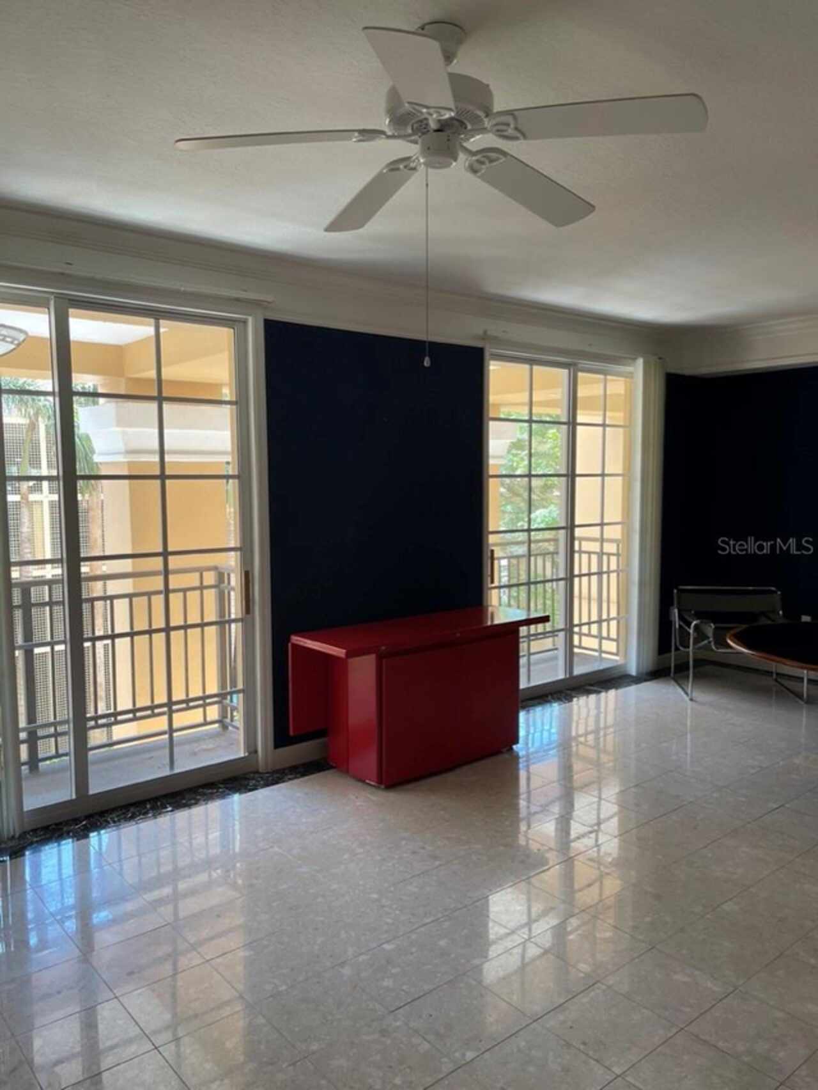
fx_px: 787
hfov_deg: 54.9
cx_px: 409
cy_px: 545
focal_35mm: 25
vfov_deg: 69.4
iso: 50
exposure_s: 1/120
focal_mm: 5.1
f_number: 1.6
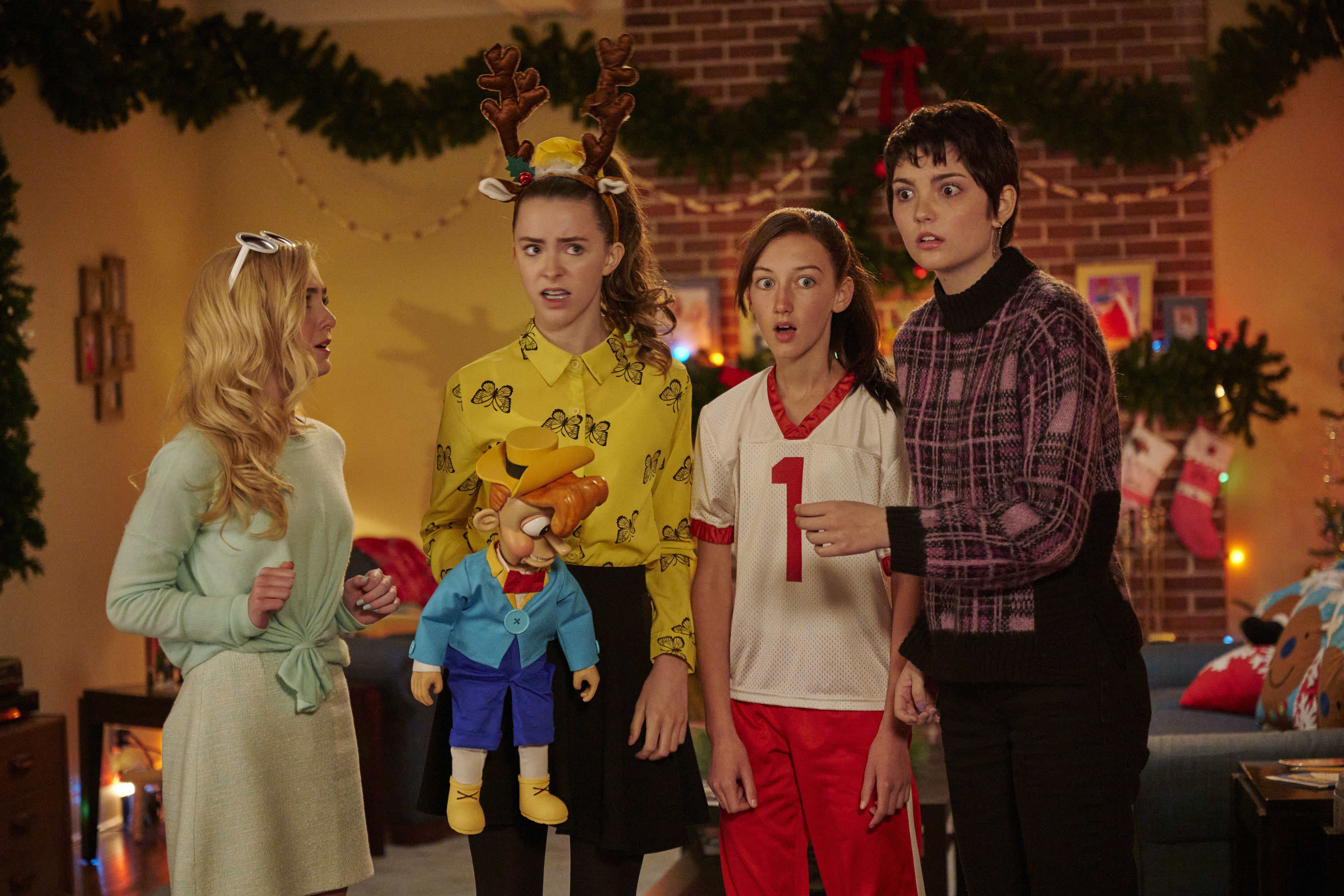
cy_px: 448
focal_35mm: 70
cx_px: 672
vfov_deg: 19.5
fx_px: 2613
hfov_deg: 28.8
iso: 6400
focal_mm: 70
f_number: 2.8
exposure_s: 1/125
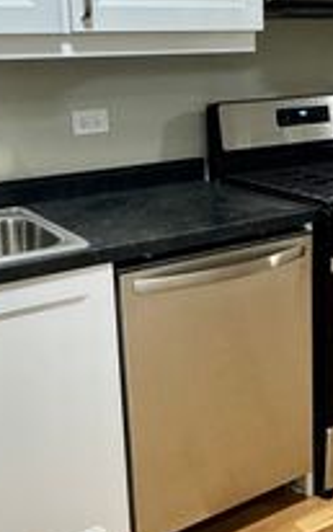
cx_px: 194
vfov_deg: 41.4
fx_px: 696
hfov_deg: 26.9
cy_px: 192
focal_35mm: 48
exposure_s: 1/60
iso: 320
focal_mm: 2.22
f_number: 2.2
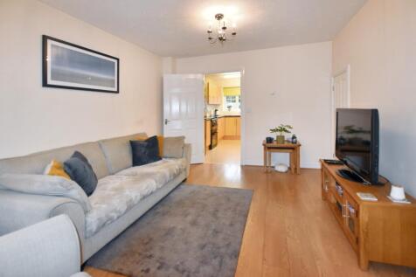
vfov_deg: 77.3
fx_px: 173
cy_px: 138
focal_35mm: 15
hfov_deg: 100.4
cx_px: 208
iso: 1250
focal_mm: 10
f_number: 3.5
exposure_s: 1/125
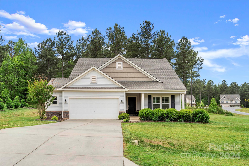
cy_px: 83
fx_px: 228
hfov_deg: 57.2
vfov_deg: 40.0
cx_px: 124
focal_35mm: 33
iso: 100
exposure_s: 1/125
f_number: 9
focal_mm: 33
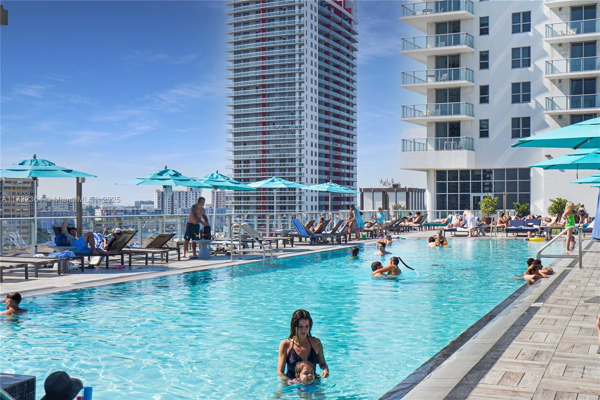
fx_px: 816
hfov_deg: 40.4
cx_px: 300
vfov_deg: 27.5
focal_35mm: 49
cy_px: 200
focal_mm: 33
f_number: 10
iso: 100
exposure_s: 1/200
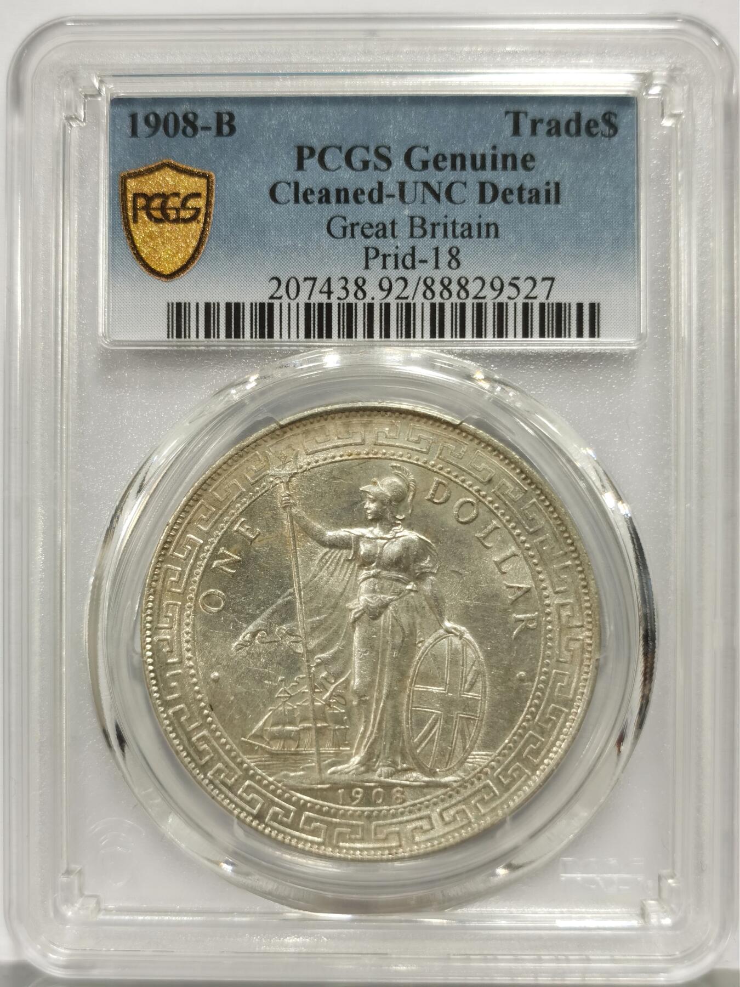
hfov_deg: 27.0
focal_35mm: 54
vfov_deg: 35.5
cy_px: 494
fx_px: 1539
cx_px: 370
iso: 100
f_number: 16
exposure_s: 1/100
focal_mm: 5.56
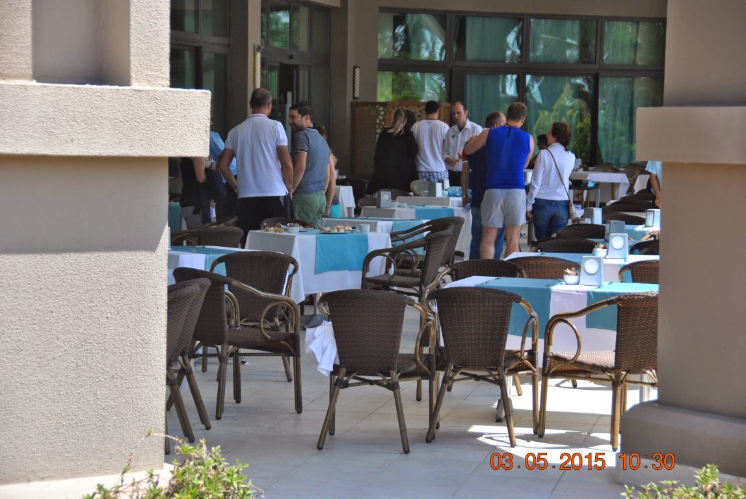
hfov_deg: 18.2
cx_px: 373
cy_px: 250
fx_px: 2334
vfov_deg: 12.2
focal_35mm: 112
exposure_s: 1/500
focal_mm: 75
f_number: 5.6
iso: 200
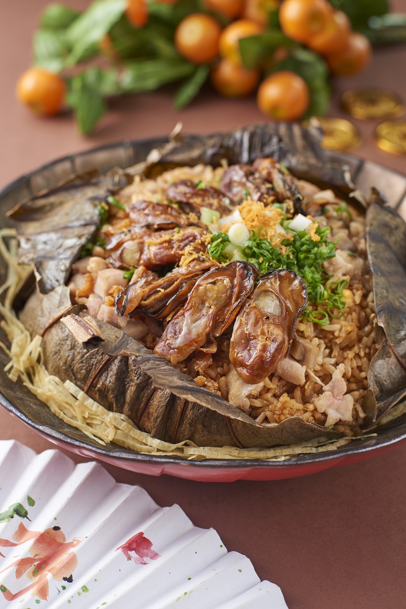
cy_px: 304
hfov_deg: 23.4
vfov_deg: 34.5
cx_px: 203
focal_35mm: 58
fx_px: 980
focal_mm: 58
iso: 200
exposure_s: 1/60
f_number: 6.3
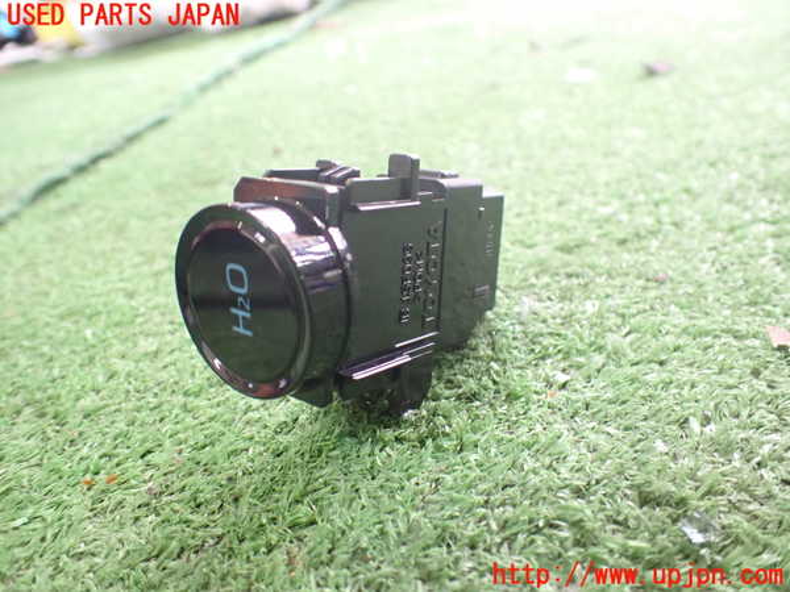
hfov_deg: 60.0
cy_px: 296
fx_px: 685
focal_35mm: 30
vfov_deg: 46.8
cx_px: 395
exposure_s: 1/40
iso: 800
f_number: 2.3
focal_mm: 5.4
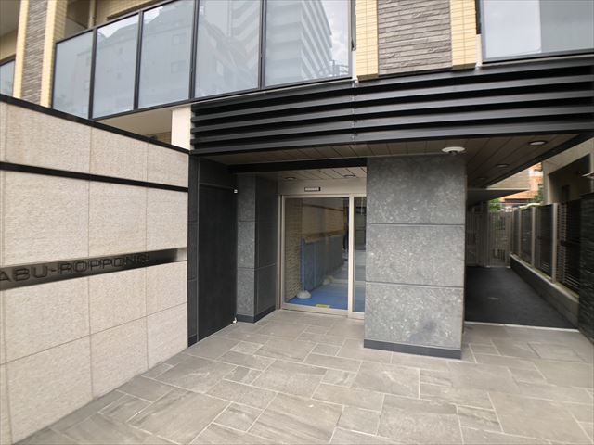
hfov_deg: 63.4
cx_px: 297
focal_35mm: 28
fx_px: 480
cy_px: 222
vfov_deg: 49.7
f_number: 1.8
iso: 20
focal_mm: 3.99
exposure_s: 1/209
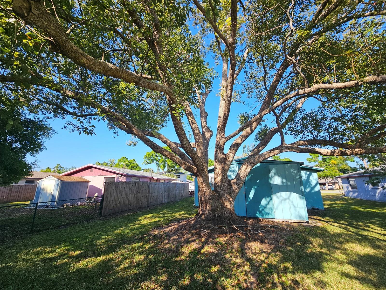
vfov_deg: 89.9
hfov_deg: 106.2
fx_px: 145
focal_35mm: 13
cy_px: 145
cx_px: 193
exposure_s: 1/897
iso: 50
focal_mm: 2.2
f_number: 2.2
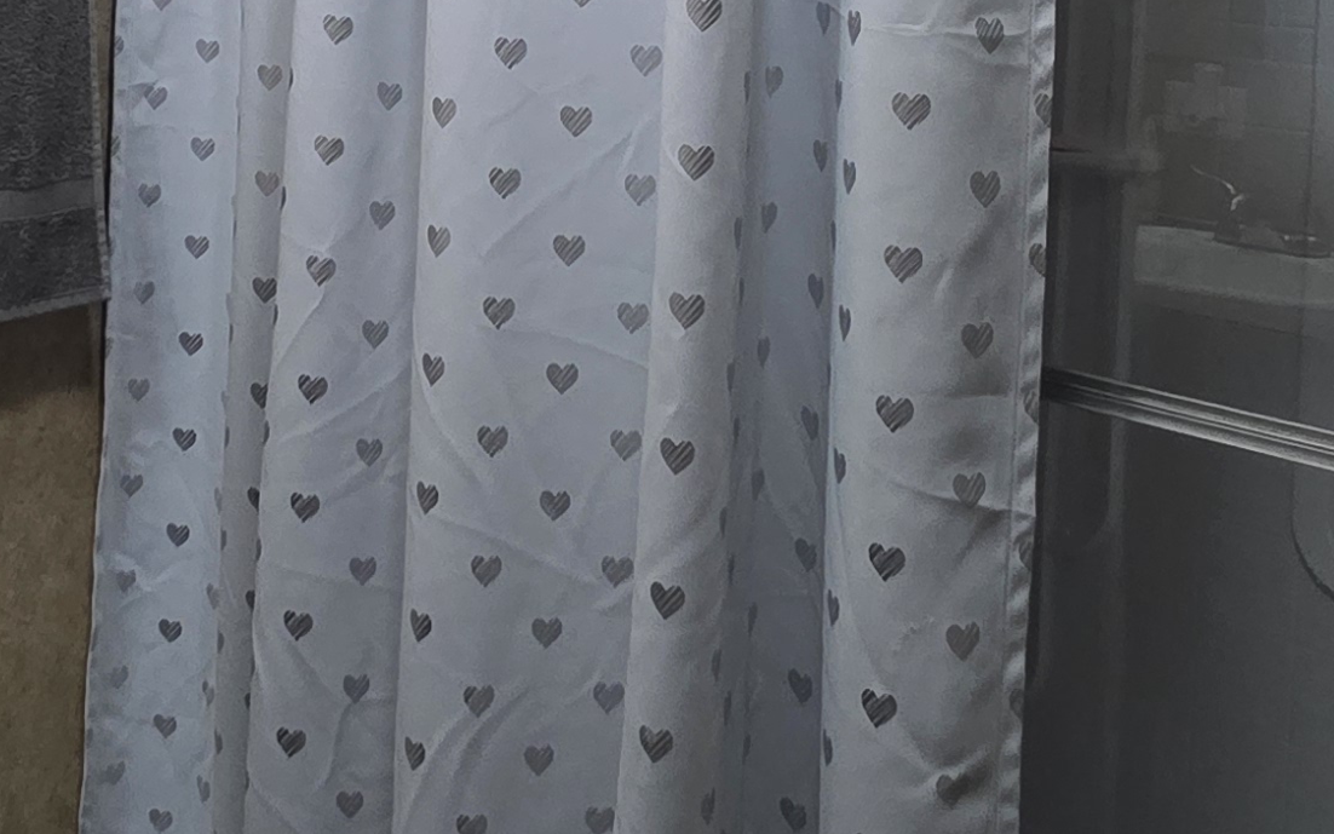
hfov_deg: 39.5
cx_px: 374
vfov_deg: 24.7
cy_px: 19
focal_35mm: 50
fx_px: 1818
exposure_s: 1/60
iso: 500
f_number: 1.9
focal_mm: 2.2
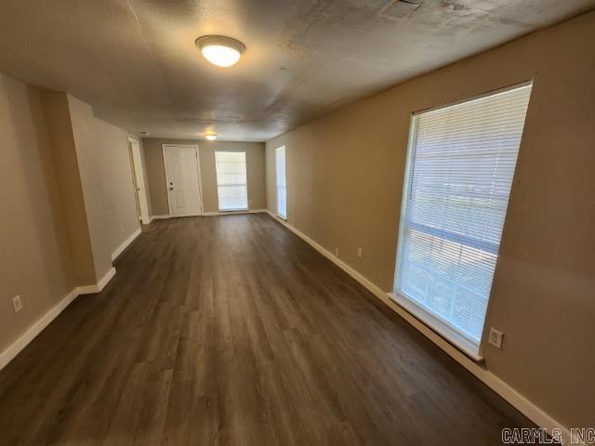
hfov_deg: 106.2
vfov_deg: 89.9
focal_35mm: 13
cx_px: 298
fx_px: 223
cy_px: 223
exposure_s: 1/60
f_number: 2.2
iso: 400
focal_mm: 2.2
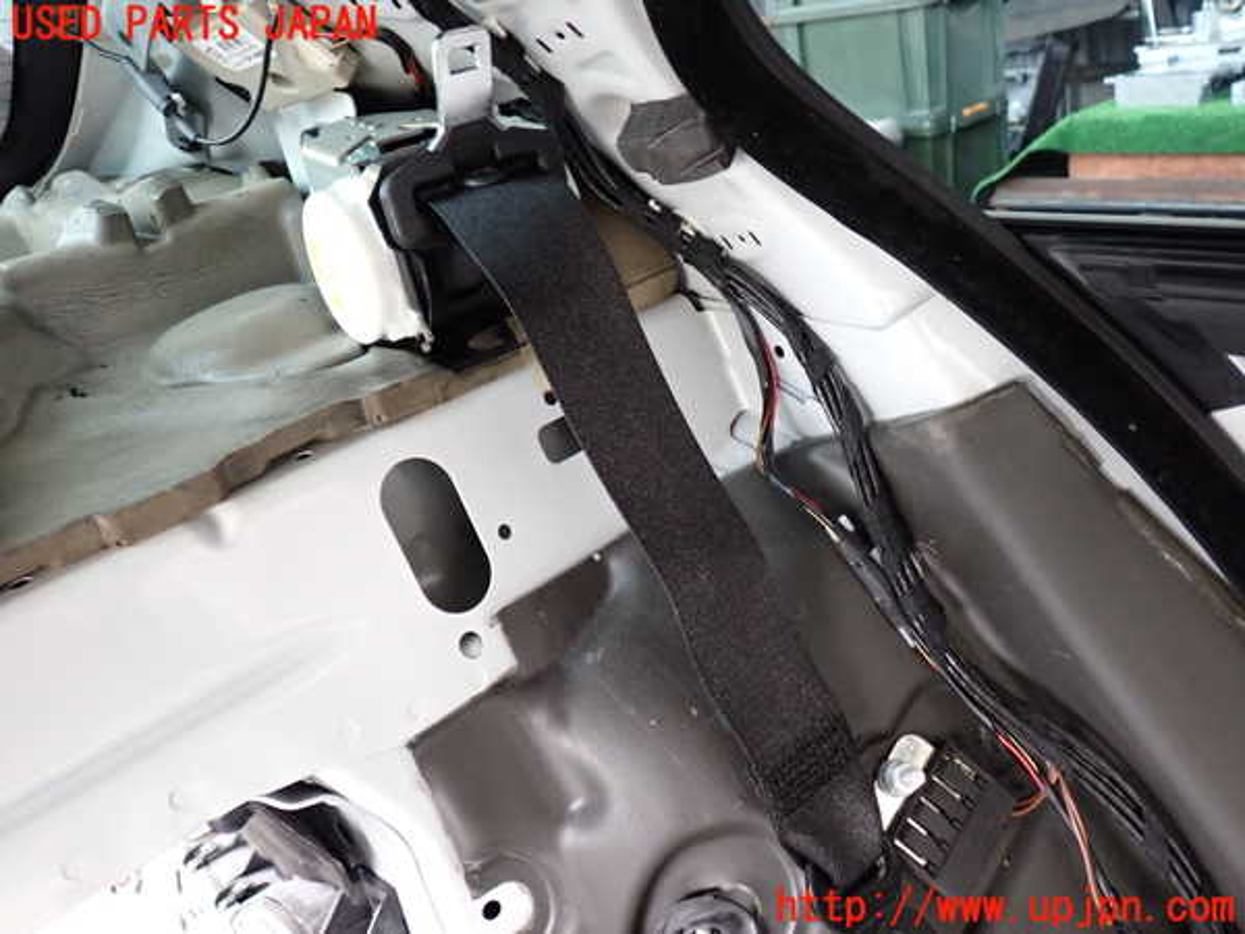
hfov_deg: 60.0
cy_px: 467
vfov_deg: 46.8
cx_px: 622
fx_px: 1079
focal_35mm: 30
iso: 320
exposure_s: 1/30
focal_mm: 5.4
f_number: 2.3
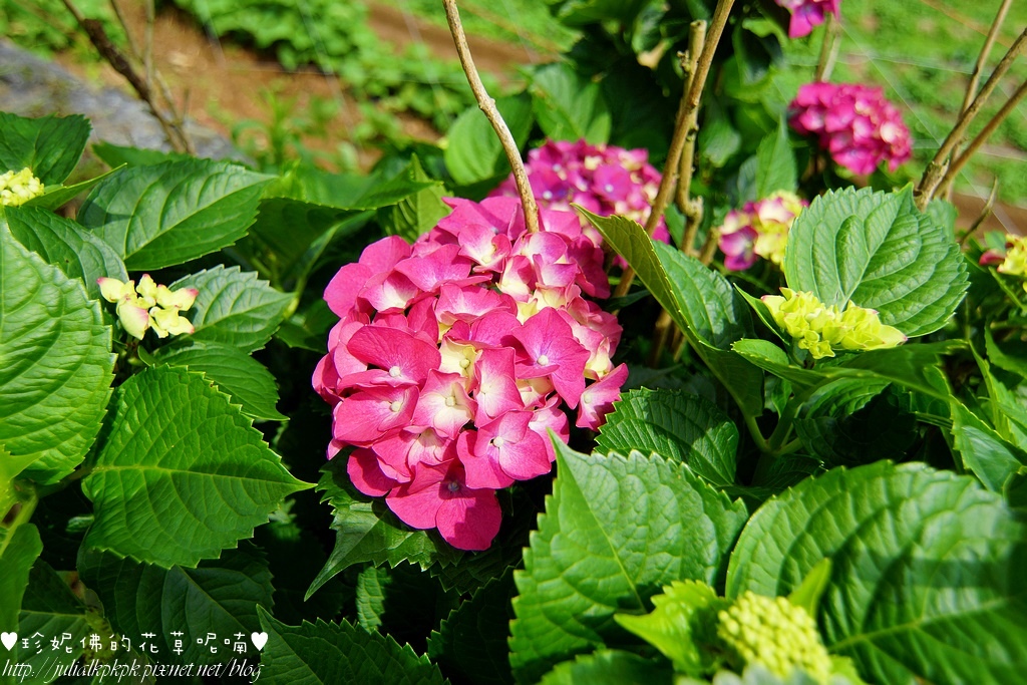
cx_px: 514
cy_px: 342
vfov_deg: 53.1
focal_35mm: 24
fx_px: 685
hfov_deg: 73.7
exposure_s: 1/1000
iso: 100
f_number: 4
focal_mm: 16
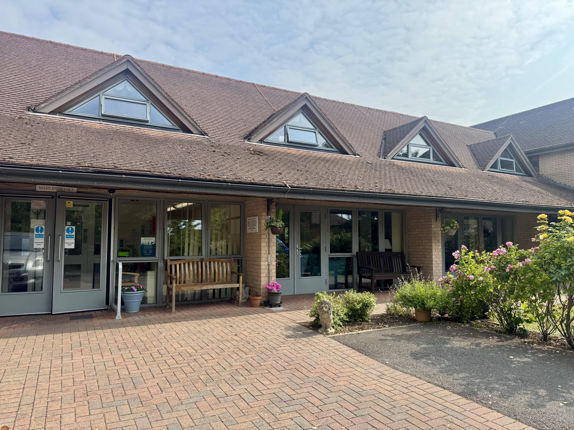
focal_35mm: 24
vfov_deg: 56.8
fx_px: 398
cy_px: 215
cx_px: 287
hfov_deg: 71.6
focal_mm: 6.76
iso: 80
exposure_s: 1/2331
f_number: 1.78
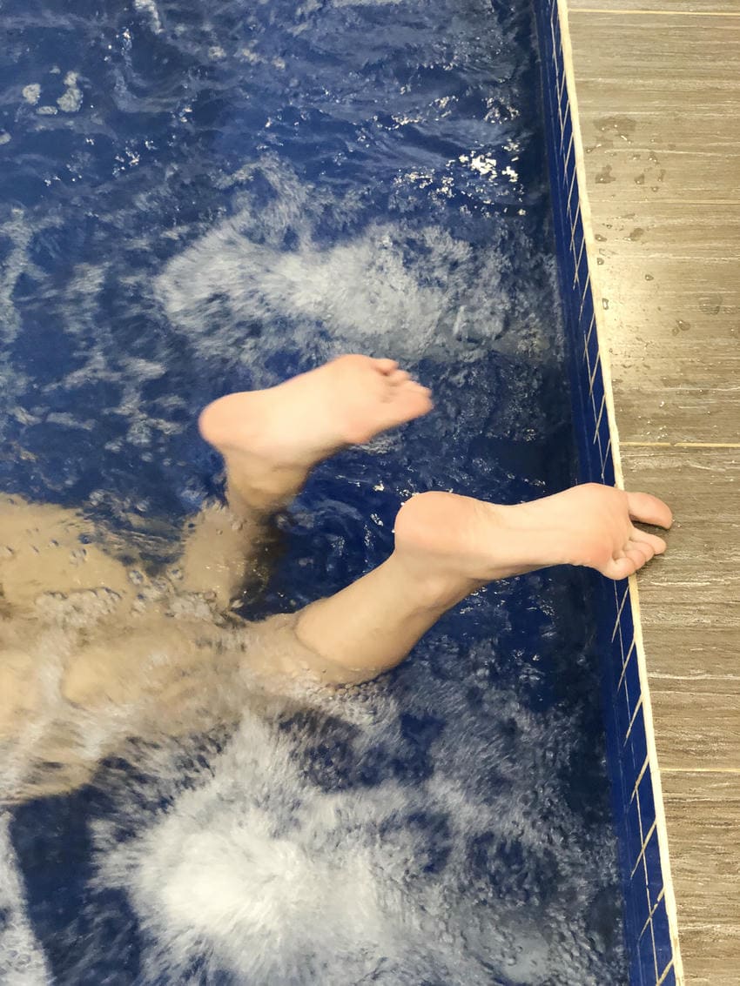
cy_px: 493
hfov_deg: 28.0
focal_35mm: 52
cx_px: 370
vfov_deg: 36.8
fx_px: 1482
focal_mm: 6
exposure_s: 1/20
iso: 160
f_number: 2.4
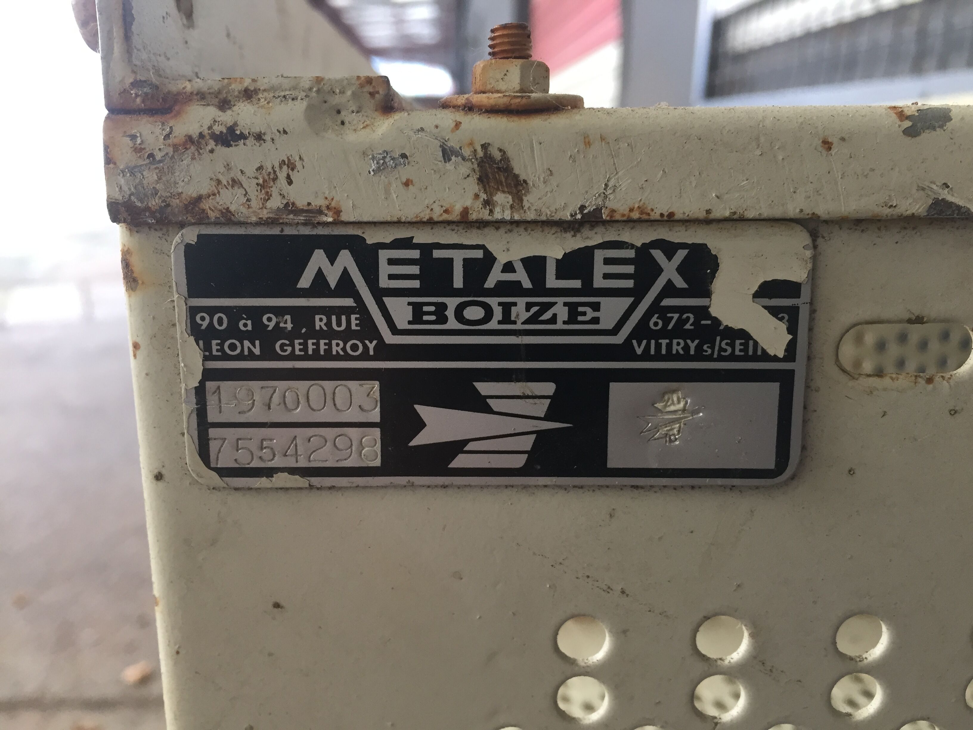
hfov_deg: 61.7
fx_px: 815
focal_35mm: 29
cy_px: 365
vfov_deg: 48.2
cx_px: 486
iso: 50
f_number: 2.2
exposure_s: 1/33
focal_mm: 4.15
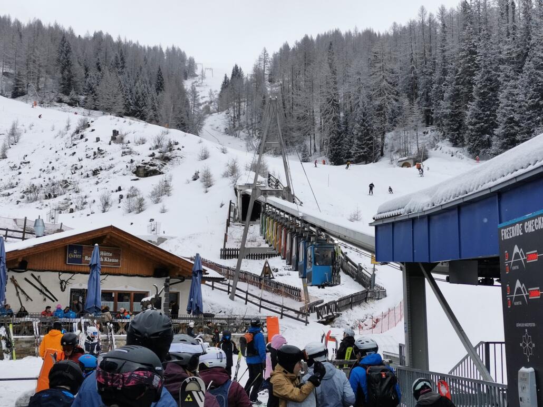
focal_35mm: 47
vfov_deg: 30.9
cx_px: 272
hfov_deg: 40.4
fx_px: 737
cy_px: 204
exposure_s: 1/3333
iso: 50
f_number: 1.8
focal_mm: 5.58
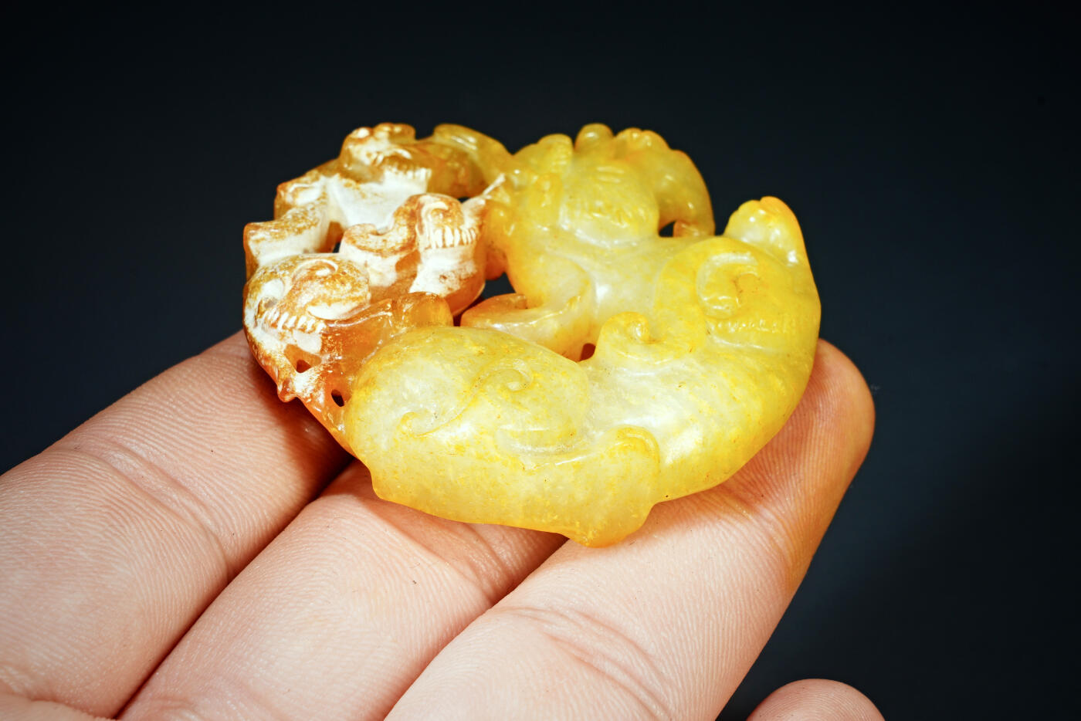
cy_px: 360
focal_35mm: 150
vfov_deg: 9.2
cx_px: 540
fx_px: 4505
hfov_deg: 13.7
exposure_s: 1/160
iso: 100
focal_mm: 100
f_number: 18
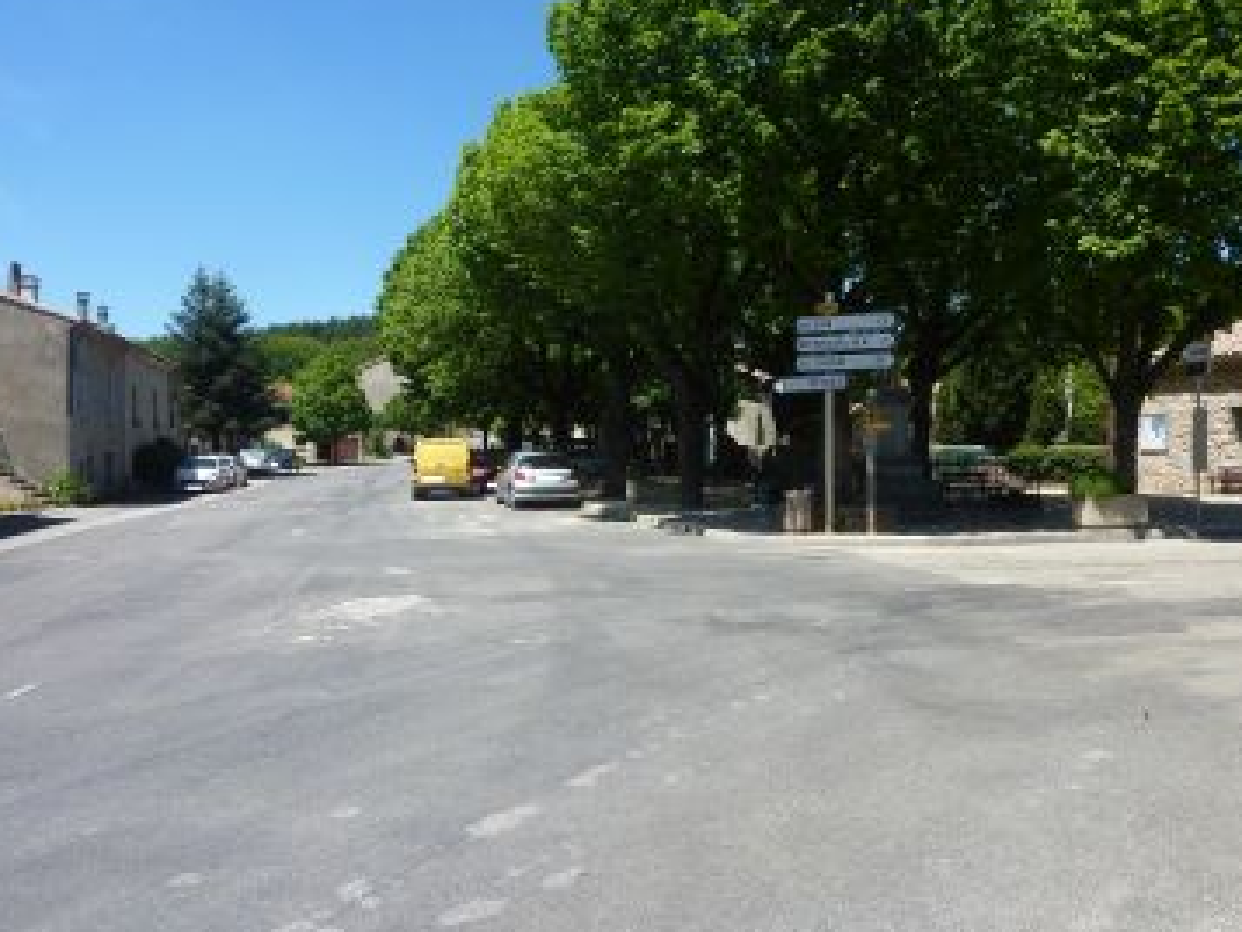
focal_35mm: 28
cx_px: 654
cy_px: 476
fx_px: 1005
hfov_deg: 63.4
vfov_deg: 49.8
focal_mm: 4.1
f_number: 4
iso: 80
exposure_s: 1/500
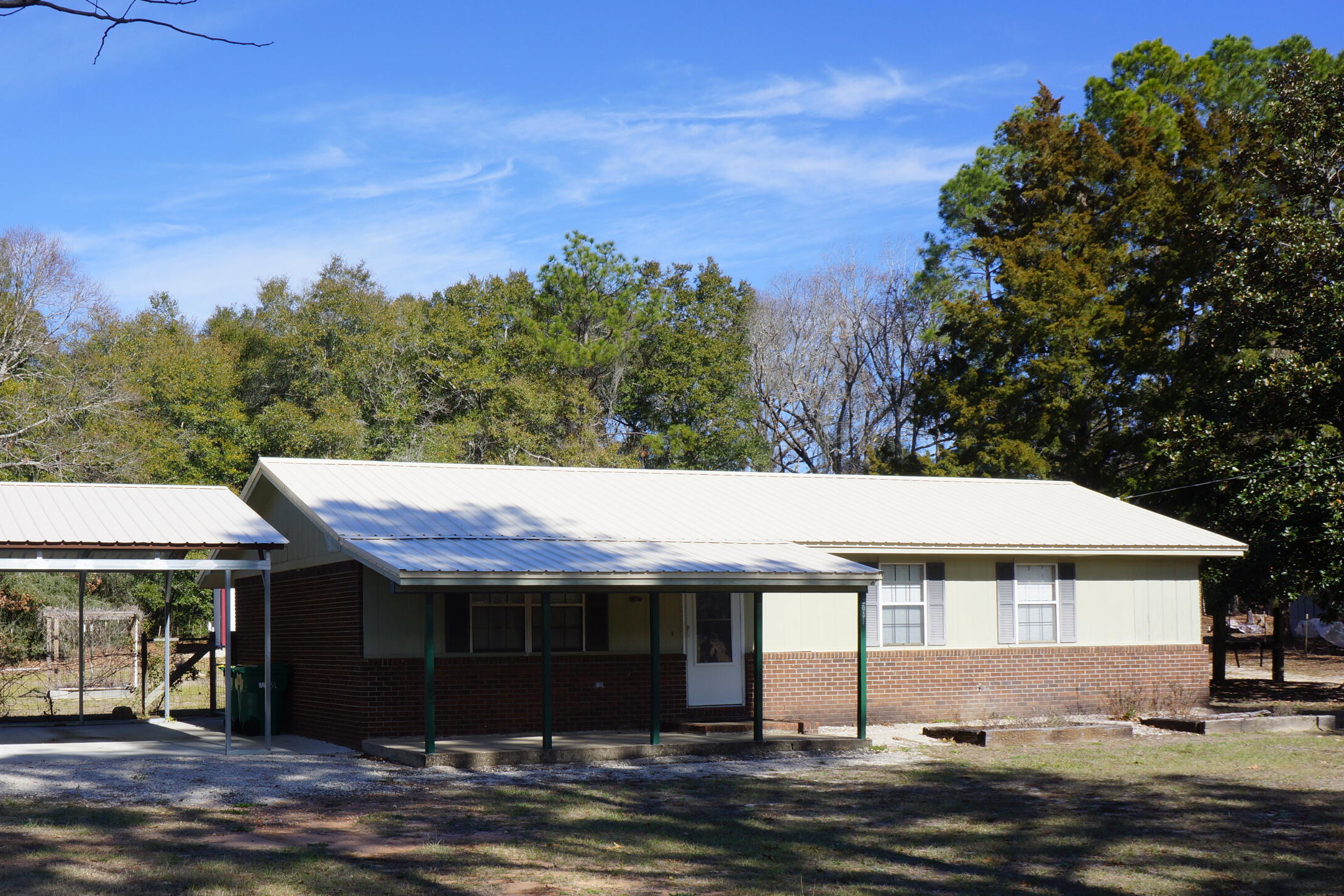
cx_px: 458
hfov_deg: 44.8
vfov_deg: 31.0
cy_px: 580
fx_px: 1605
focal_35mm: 43
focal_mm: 21
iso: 100
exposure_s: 1/125
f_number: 13
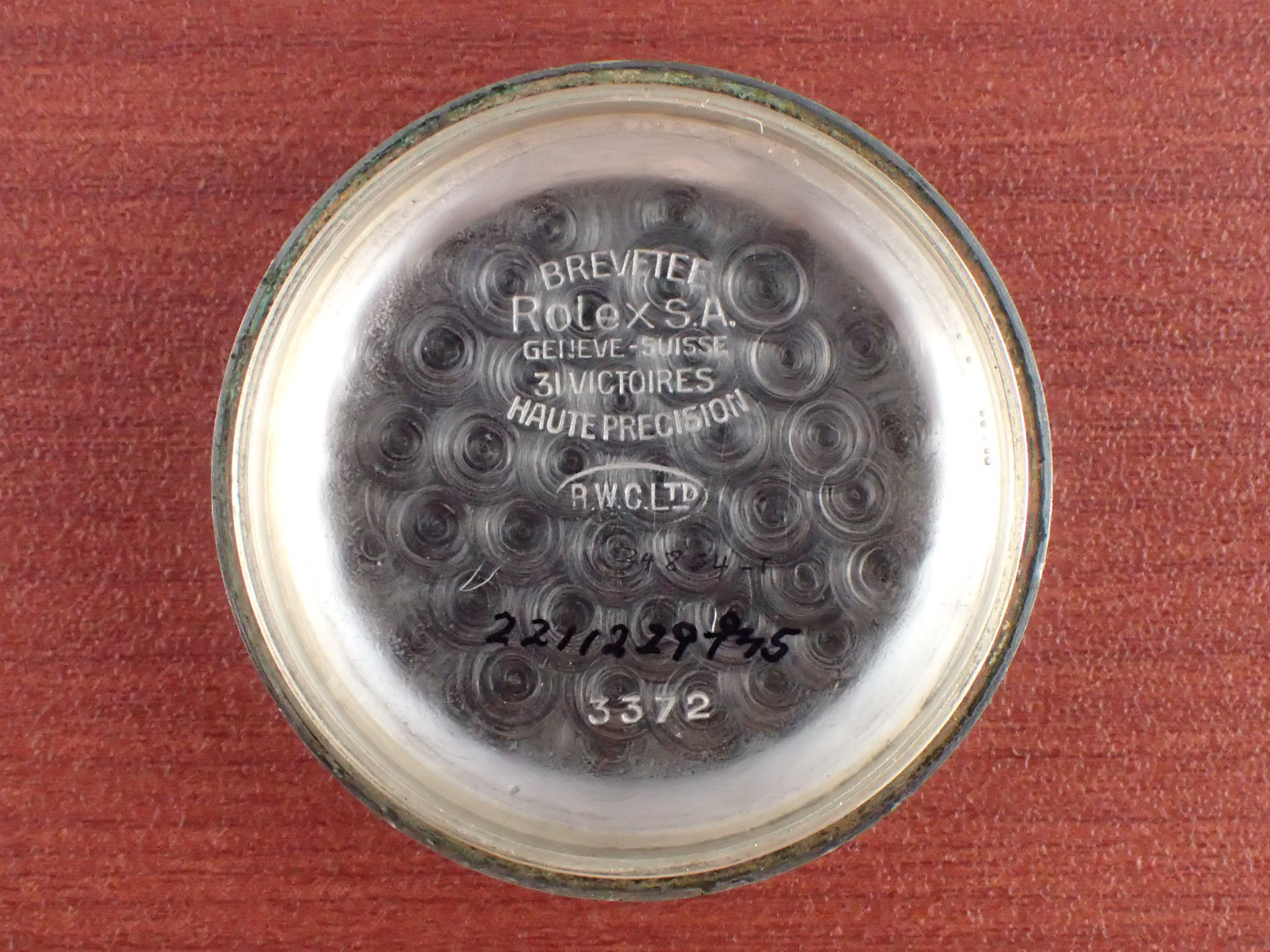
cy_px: 476
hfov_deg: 26.3
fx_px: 2715
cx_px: 635
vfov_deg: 19.9
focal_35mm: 74
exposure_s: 1/60
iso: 1600
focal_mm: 13.47
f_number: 5.6
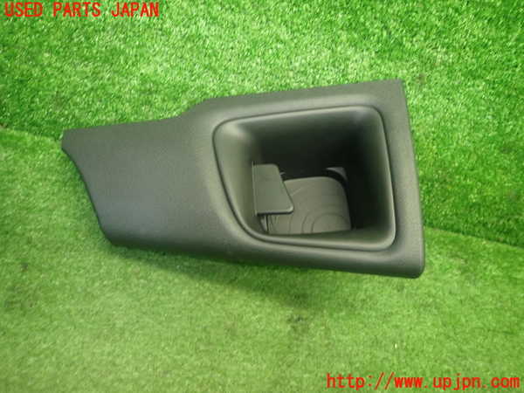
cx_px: 262
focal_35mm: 25
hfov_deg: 69.4
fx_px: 378
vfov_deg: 54.9
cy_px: 196
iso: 250
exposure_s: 1/30
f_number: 2
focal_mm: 4.5
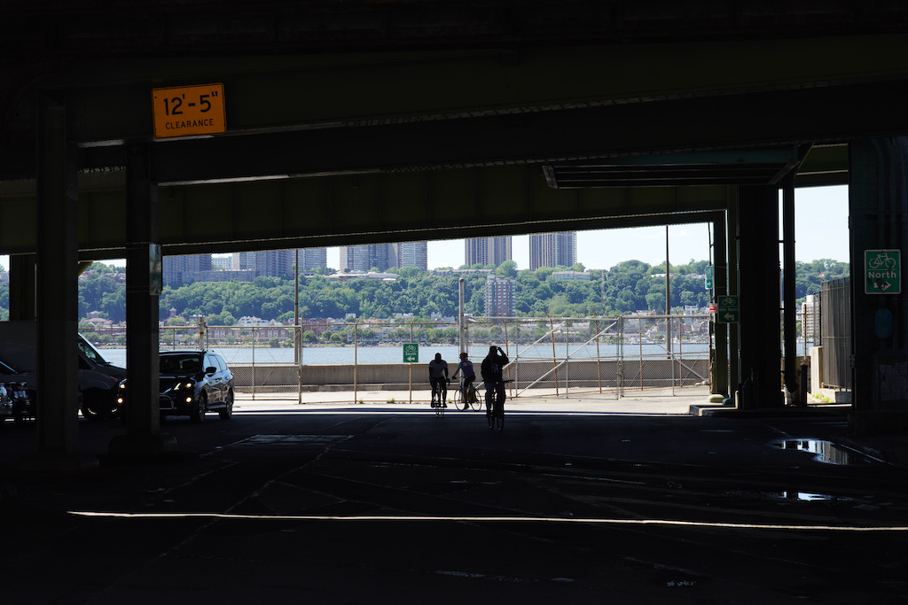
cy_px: 302
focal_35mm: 61
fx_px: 1539
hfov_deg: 32.9
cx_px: 454
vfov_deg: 22.3
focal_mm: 61
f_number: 10
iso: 400
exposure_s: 1/250
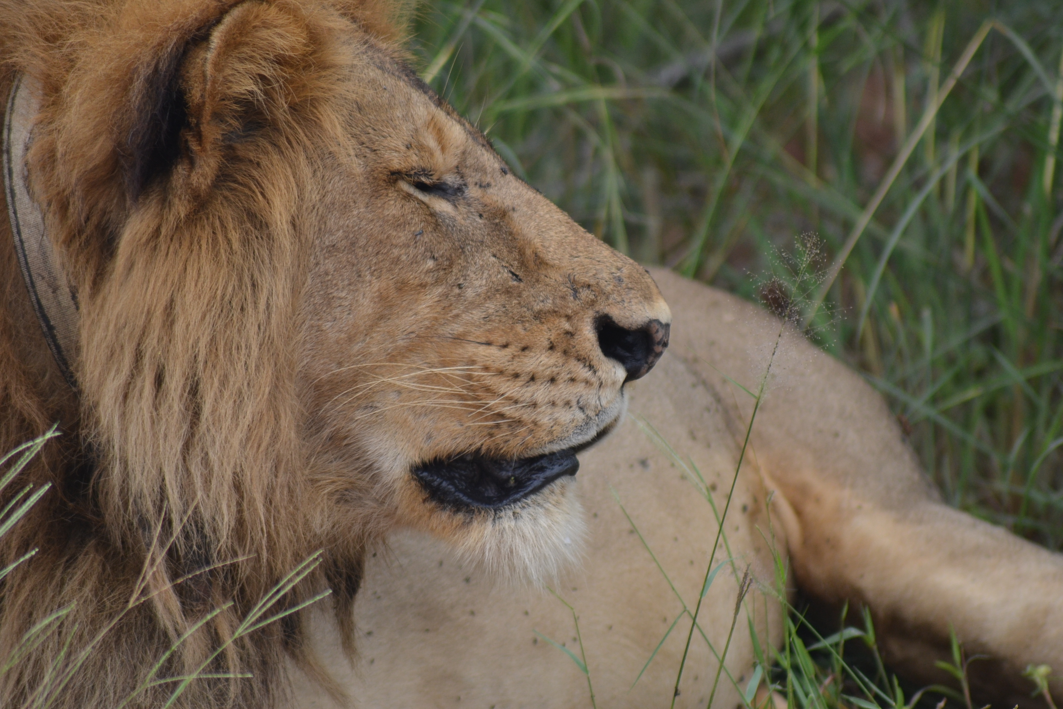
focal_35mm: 450
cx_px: 532
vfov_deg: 3.1
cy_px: 354
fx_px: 13286
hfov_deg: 4.6
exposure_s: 1/800
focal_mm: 300
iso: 400
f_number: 5.6
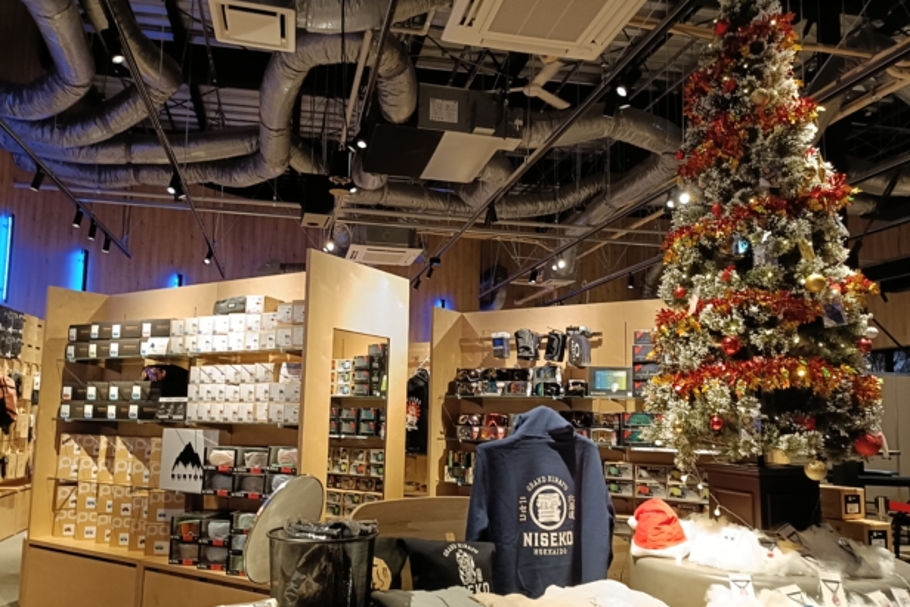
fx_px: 683
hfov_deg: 67.4
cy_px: 346
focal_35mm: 27
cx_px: 449
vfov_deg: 47.8
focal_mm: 4.7
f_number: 1.7
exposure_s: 1/50
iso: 1250
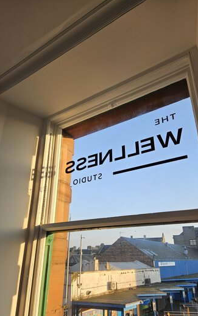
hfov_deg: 49.3
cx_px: 97
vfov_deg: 72.5
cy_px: 160
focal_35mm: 25
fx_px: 216
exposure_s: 1/396
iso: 25
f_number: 1.8
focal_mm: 5.4
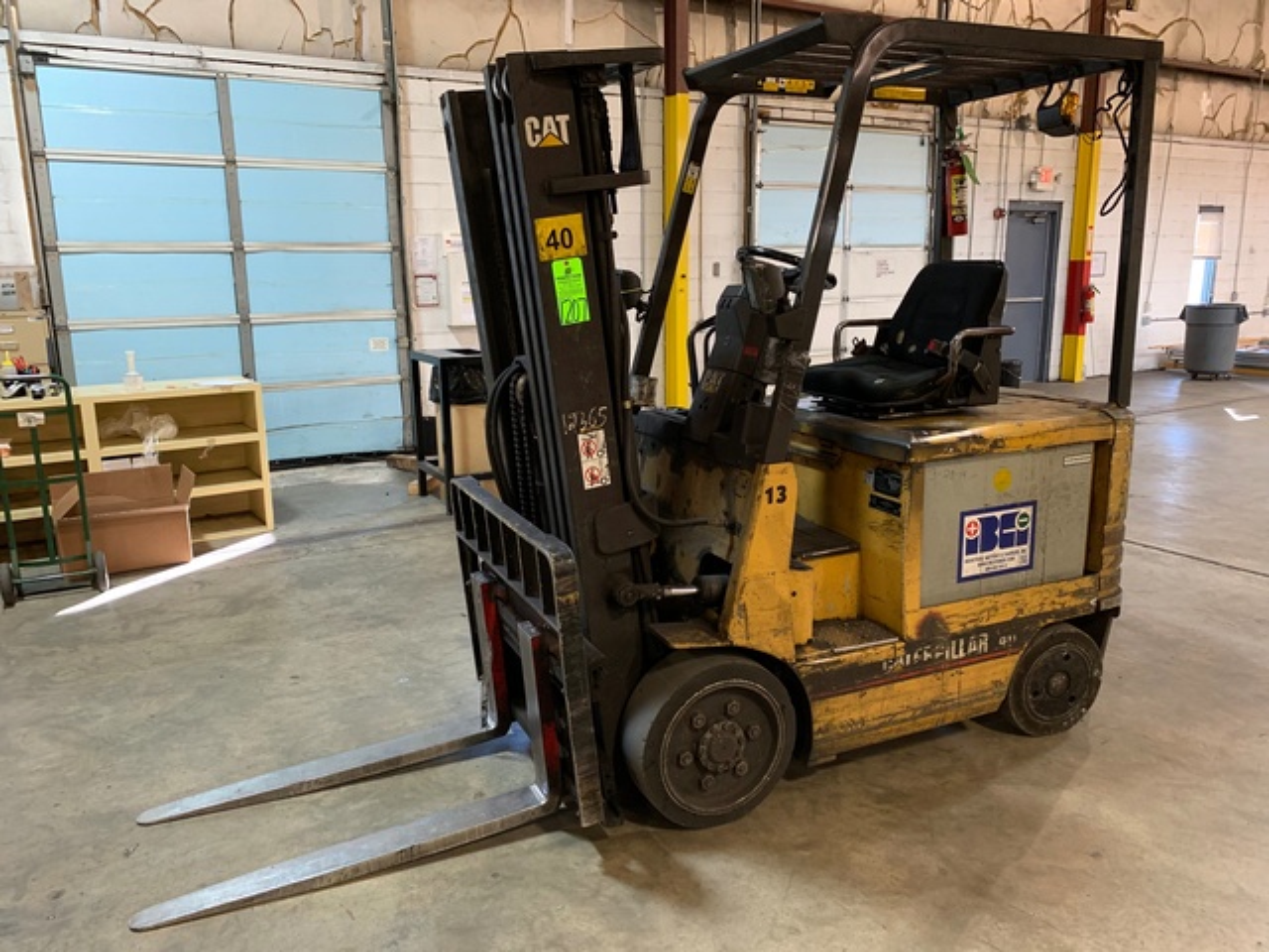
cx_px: 634
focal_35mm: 26
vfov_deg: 53.1
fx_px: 953
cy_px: 476
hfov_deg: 67.3
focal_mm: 4.25
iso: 250
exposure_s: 1/60
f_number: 1.8
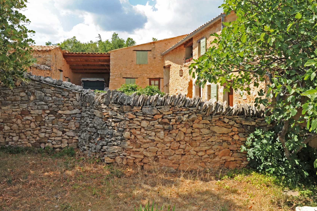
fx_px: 247
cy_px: 94
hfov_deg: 65.4
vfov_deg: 46.3
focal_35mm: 28
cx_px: 169
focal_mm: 24
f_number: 8
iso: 200
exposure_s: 1/250
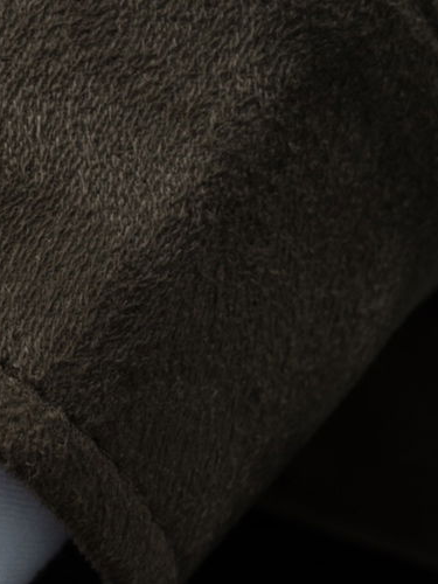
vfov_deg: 5.7
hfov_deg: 4.2
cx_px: -675
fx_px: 5837
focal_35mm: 346
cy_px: 358
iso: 200
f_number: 18
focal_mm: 90
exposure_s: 1/200
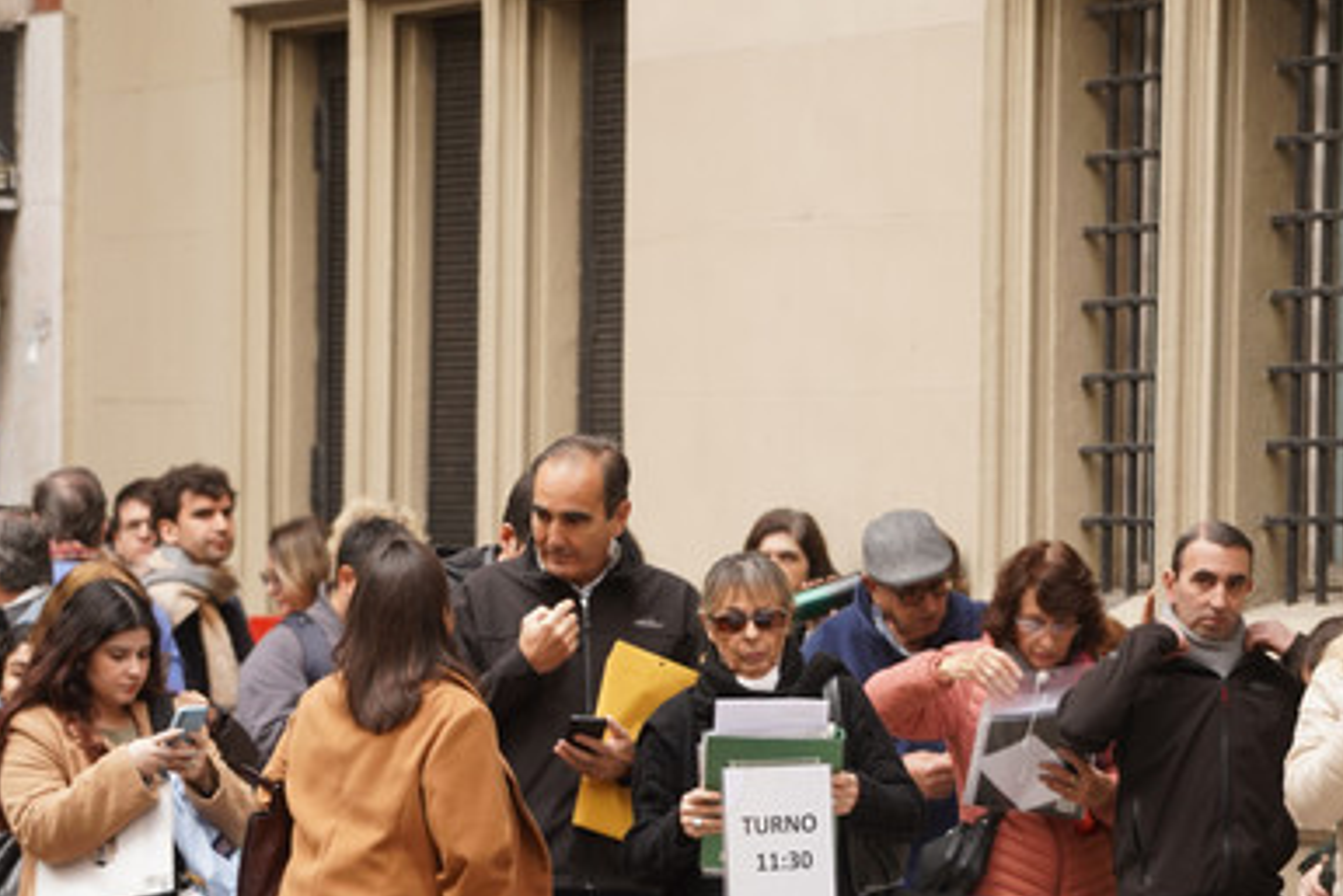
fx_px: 12427
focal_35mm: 333
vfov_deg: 4.1
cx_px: 492
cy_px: 791
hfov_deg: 6.2
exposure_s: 1/200
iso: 400
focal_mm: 178
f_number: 4
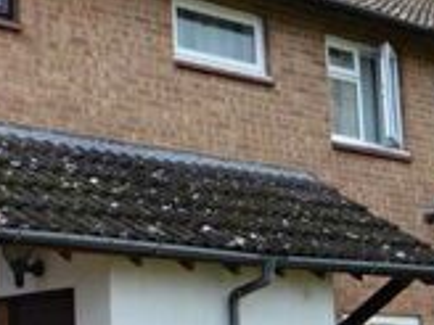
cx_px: 3
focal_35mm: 92
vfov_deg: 16.0
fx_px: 1154
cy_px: 227
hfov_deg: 20.6
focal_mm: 15
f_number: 5
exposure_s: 1/160
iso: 100
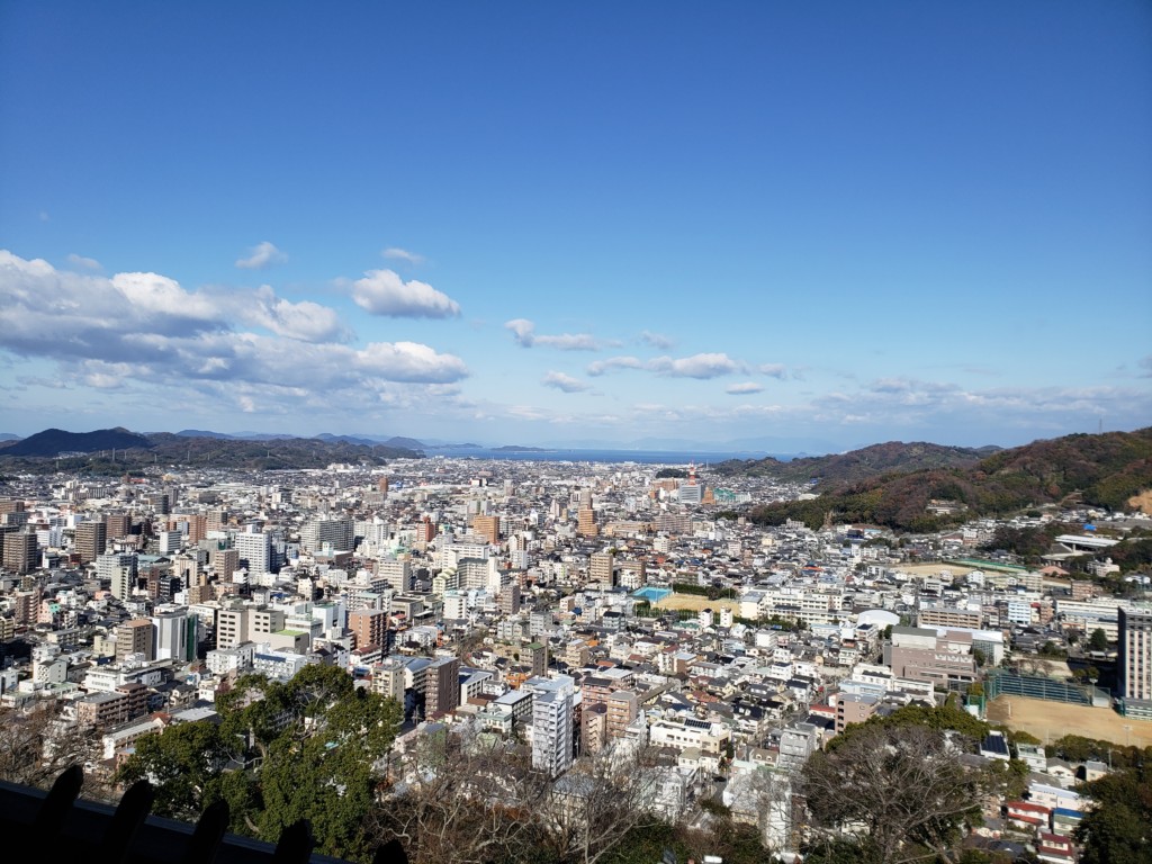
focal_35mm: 26
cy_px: 432
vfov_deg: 53.1
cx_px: 576
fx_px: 865
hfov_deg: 67.3
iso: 50
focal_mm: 4.3
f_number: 2.4
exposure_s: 1/2260
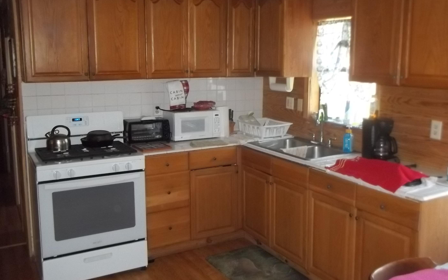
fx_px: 440
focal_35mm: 36
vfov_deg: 35.3
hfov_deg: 54.0
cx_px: 230
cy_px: 122
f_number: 3.3
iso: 320
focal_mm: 5.9
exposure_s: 1/30
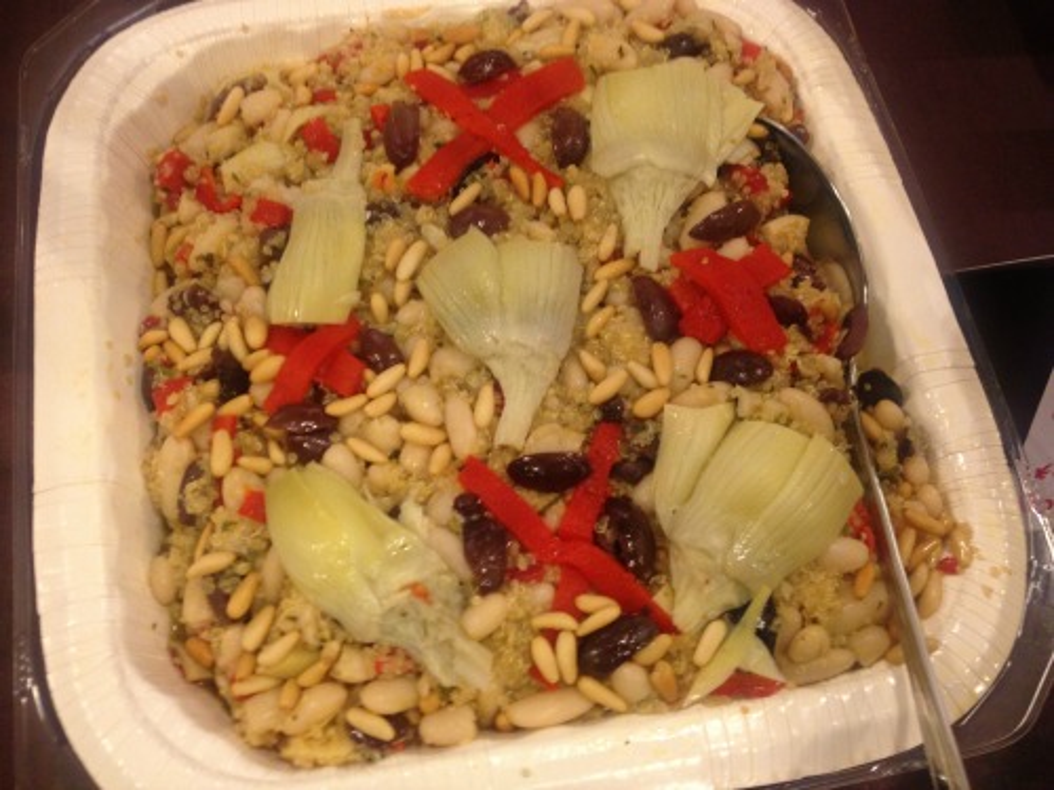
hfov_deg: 52.6
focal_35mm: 35
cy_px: 395
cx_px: 527
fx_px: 1066
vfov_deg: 40.7
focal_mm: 4.28
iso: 125
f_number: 2.4
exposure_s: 1/20
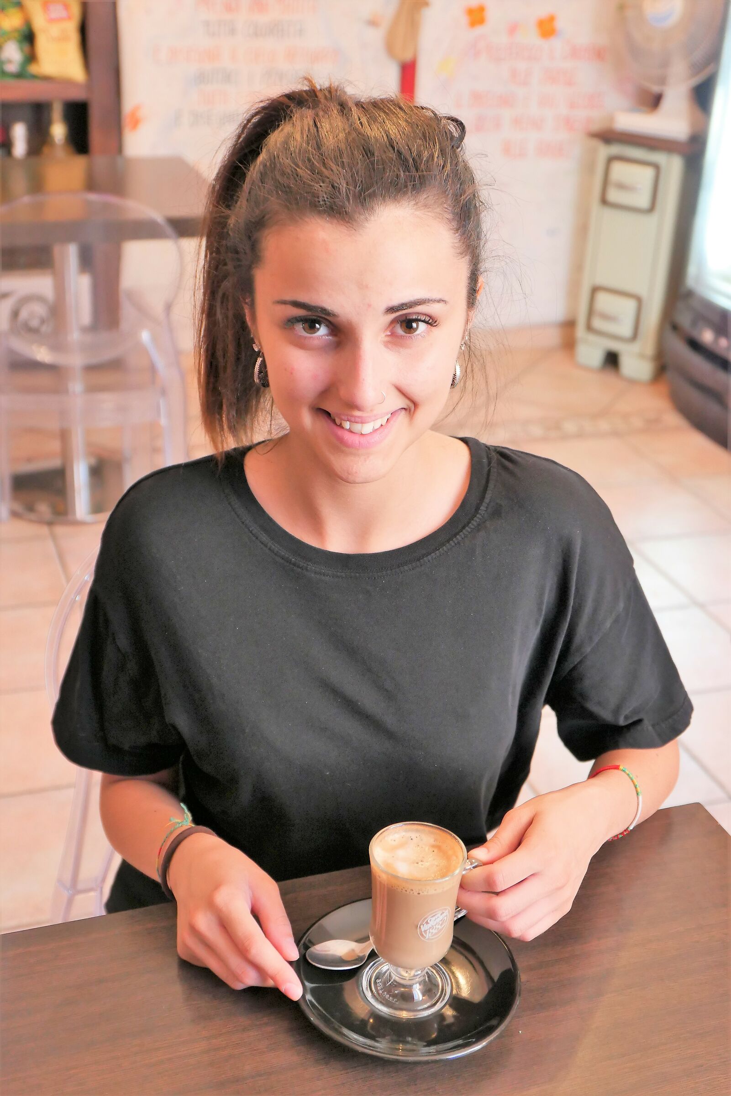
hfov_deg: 29.3
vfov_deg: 42.7
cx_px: 366
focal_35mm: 46
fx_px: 1400
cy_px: 548
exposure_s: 1/80
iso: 1600
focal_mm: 20.6
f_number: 2.6
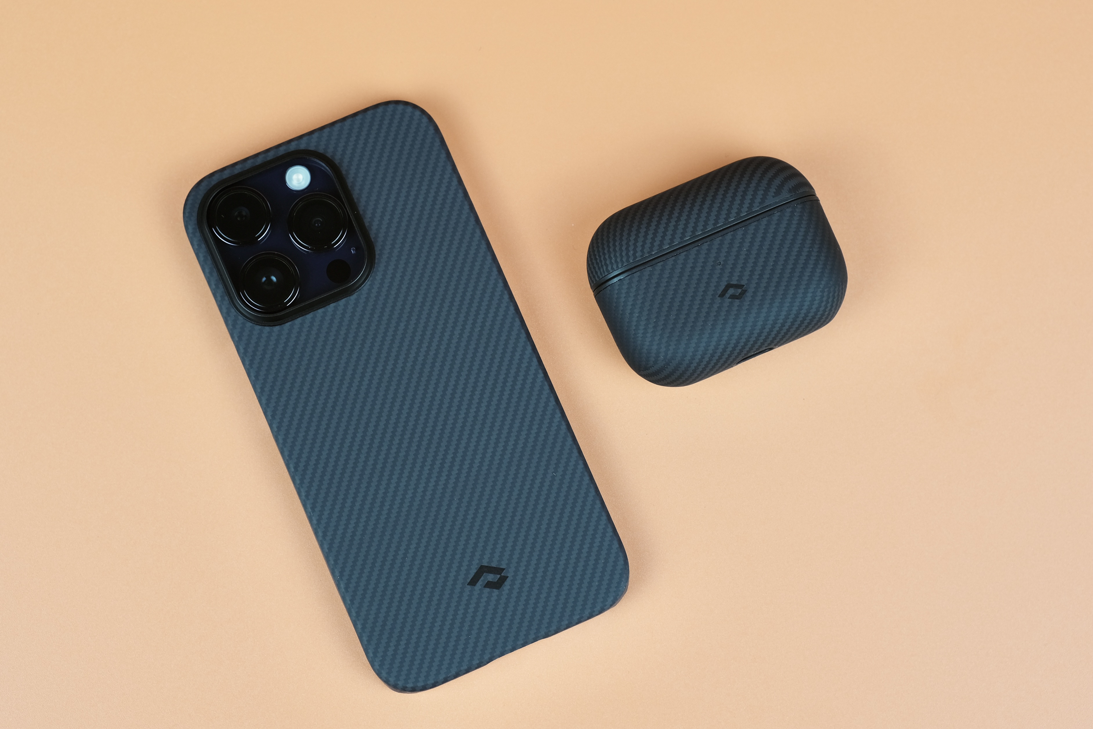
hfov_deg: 24.2
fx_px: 2550
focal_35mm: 84
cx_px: 546
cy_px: 364
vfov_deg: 16.3
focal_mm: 56
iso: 320
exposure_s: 1/50
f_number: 4
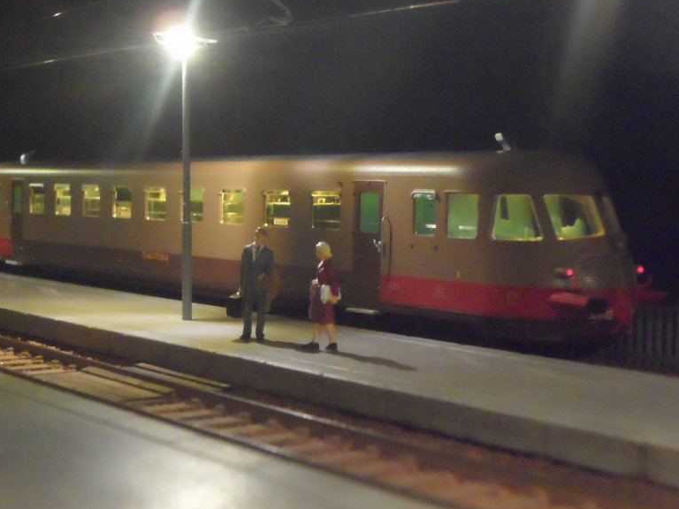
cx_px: 284
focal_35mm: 65
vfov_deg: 22.6
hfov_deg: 29.8
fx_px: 1275
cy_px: 281
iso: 800
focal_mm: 9.3
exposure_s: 1/8
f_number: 5
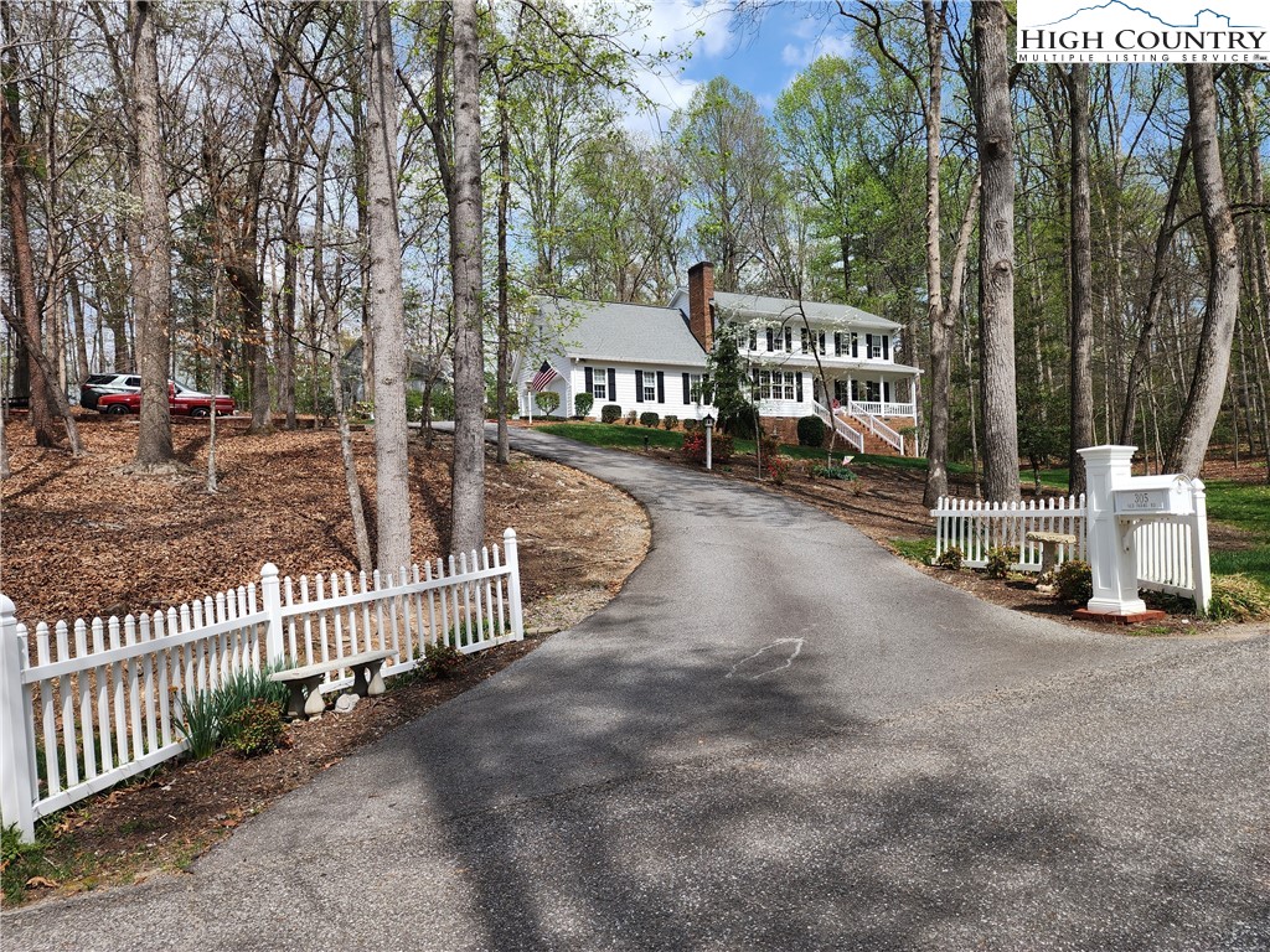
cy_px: 476
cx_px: 635
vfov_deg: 58.9
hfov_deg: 73.9
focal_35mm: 23
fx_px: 844
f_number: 1.8
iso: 12
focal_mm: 6.4
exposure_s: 1/677
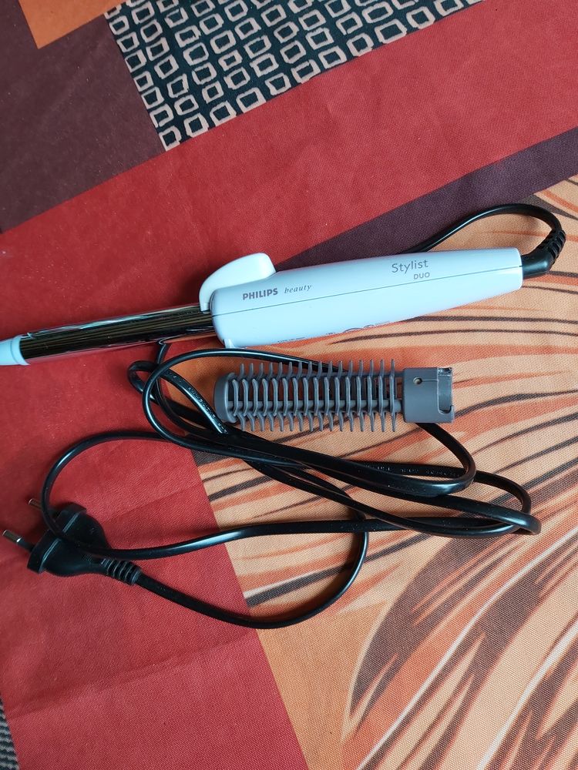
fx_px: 579
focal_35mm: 26
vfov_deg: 67.3
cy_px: 385
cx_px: 289
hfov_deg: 53.1
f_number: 1.7
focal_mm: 3.92
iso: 125
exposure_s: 1/50
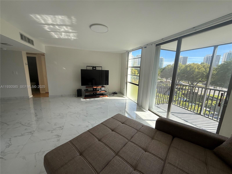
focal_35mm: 14
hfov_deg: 102.1
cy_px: 87
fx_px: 94
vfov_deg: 85.7
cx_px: 116
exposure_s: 1/569
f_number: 2.2
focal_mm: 2.22
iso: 64
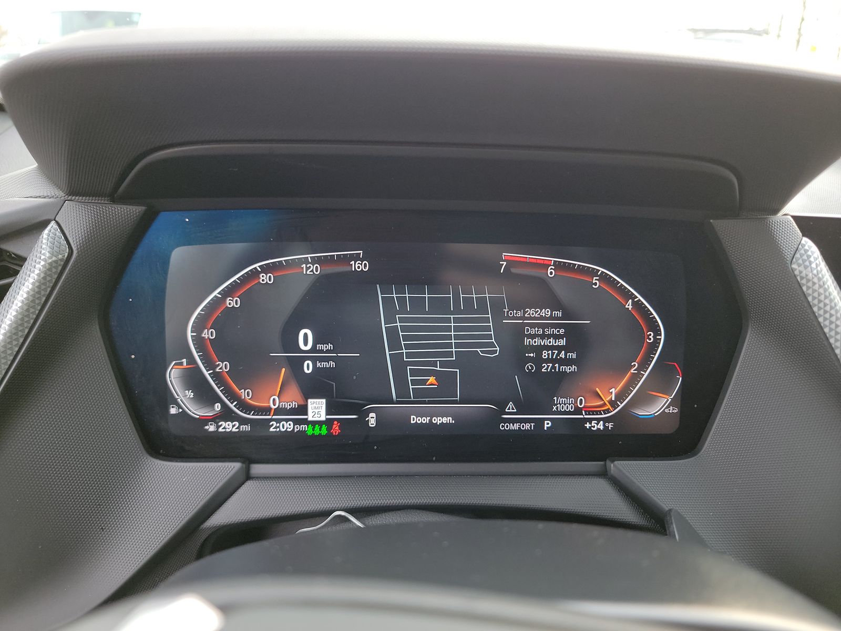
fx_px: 583
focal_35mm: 24
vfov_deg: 56.8
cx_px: 420
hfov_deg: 71.6
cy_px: 316
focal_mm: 6.7
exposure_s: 1/59
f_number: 1.8
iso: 164
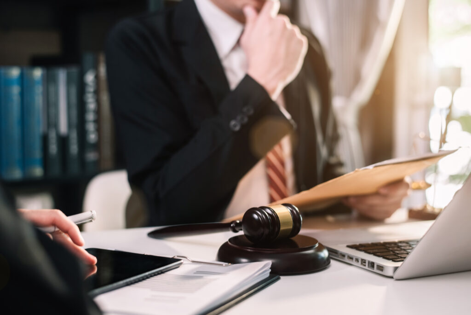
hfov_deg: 34.5
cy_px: 158
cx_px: 236
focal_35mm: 58
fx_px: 759
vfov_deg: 23.4
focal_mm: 58
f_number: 2.8
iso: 400
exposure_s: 1/80
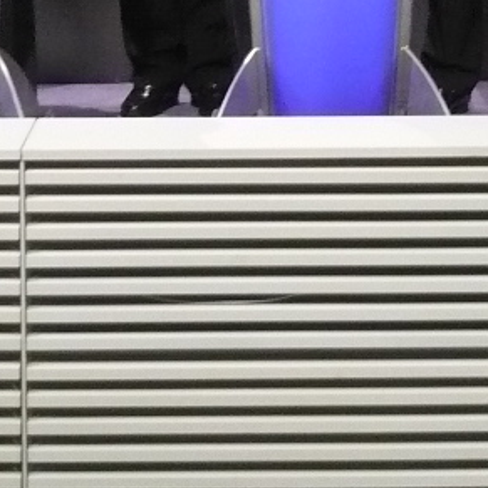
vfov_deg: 12.2
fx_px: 2169
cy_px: -247
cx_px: 210
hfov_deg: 12.8
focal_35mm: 136
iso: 320
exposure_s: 1/30
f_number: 2.8
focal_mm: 5.8
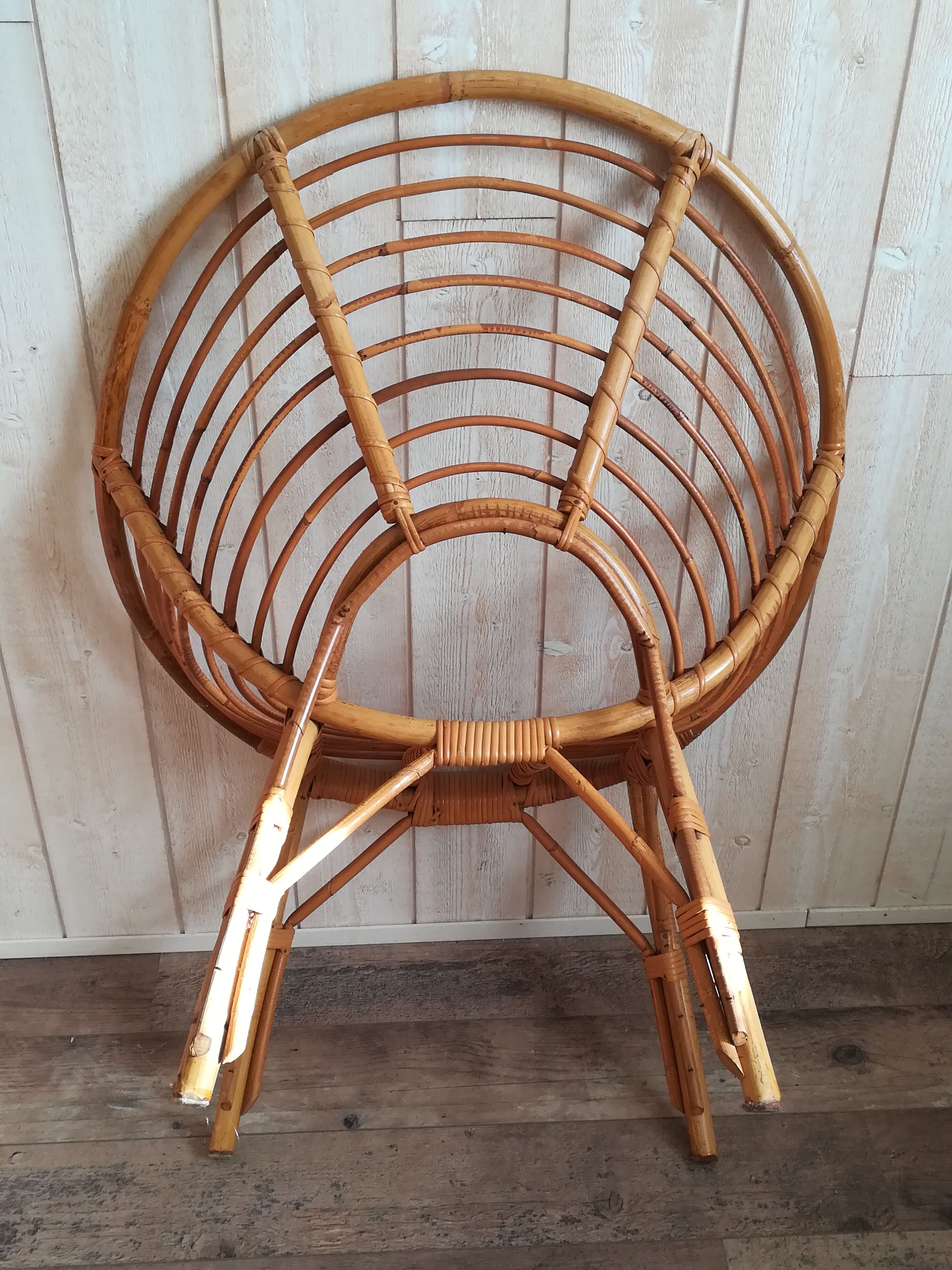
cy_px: 635
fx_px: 1320
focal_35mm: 36
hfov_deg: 39.7
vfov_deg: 51.4
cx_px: 476
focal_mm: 3.83
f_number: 2.2
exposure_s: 1/50
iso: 80
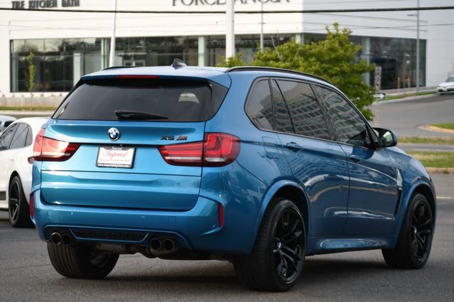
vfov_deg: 11.0
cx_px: 228
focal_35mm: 124
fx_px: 1563
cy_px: 150
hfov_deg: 16.5
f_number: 4.8
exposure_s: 1/200
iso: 125
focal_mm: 82
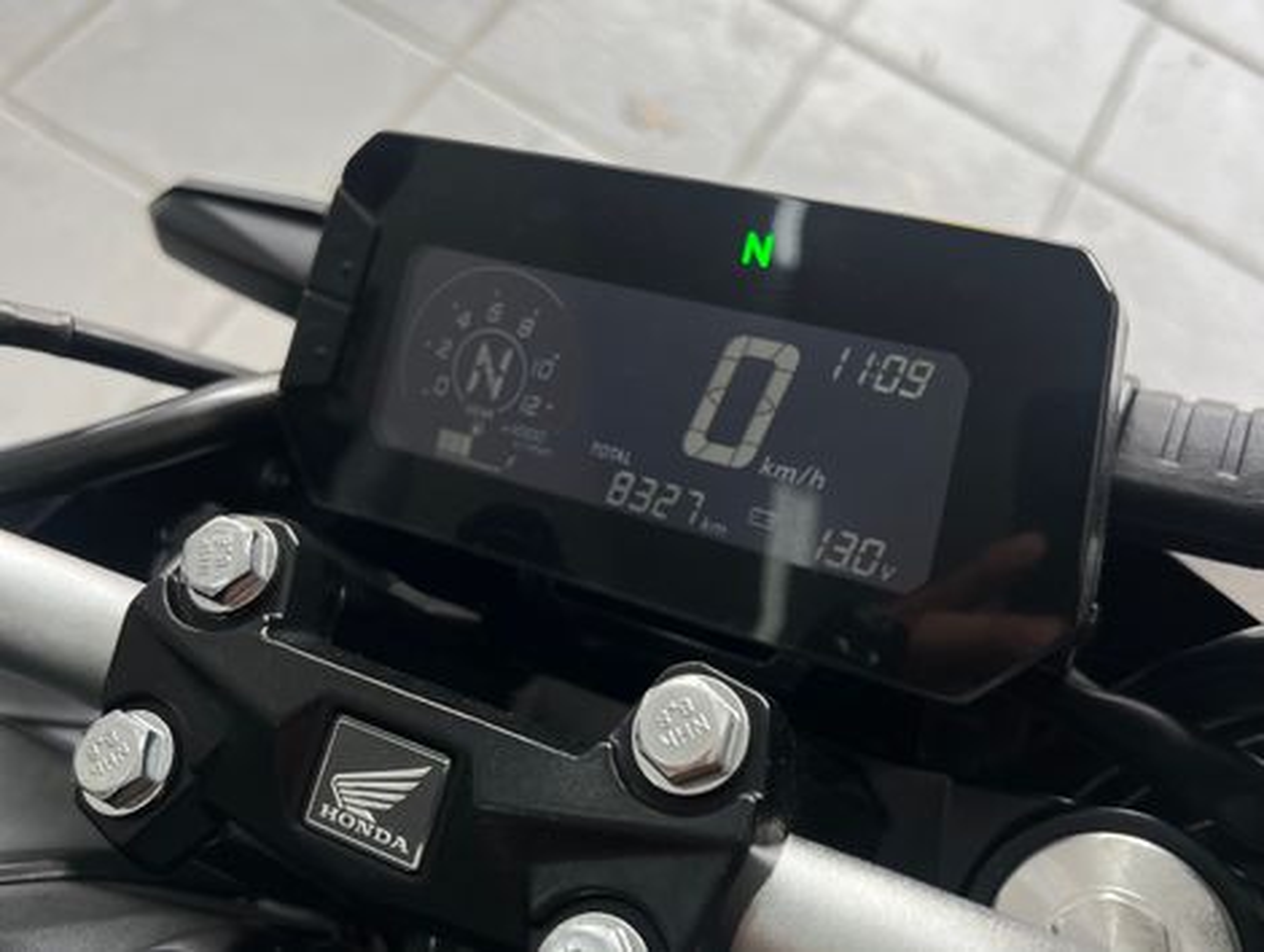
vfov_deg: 53.2
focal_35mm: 26
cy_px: 476
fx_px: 951
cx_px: 632
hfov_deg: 67.2
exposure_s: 1/374
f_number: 1.5
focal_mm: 5.7
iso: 50
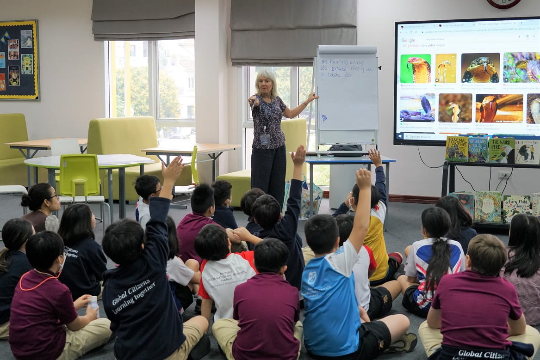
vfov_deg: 31.2
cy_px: 180
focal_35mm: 43
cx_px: 270
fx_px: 645
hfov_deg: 45.4
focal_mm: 43
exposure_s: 1/160
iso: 1600
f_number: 4.5
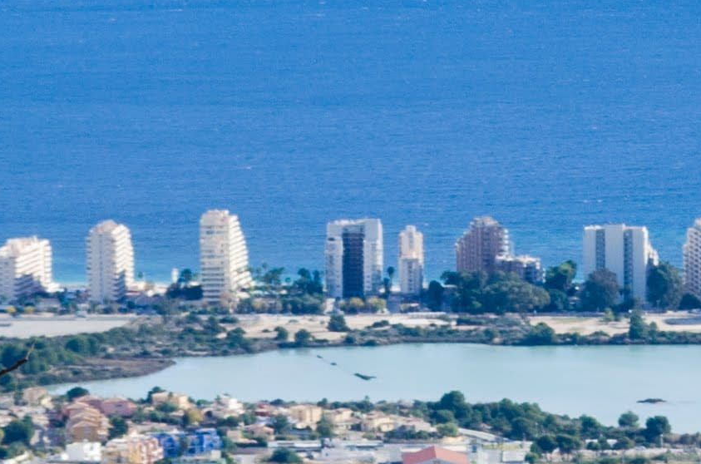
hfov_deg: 4.8
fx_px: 8179
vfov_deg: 3.2
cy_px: 318
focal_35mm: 421
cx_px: 1607
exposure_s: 1/125
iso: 100
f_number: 10
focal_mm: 48
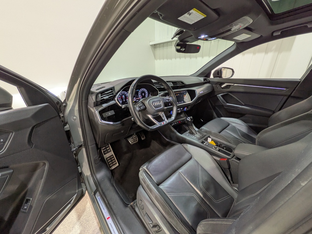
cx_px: 156
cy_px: 117
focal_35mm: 14
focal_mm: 1.83
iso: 61
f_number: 2.2
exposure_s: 1/33.3
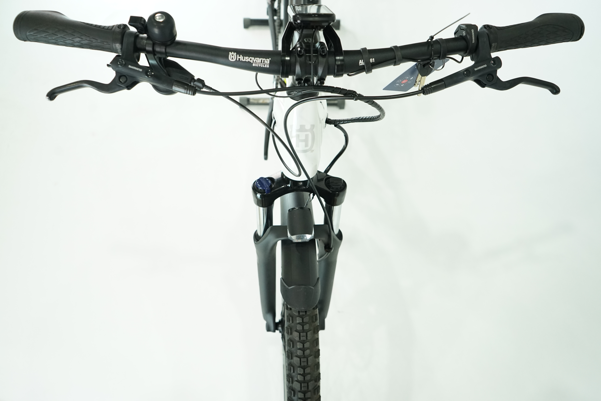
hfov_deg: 65.5
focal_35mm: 28
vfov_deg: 46.4
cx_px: 300
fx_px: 467
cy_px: 200
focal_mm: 28
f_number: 5
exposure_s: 1/200
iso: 2000
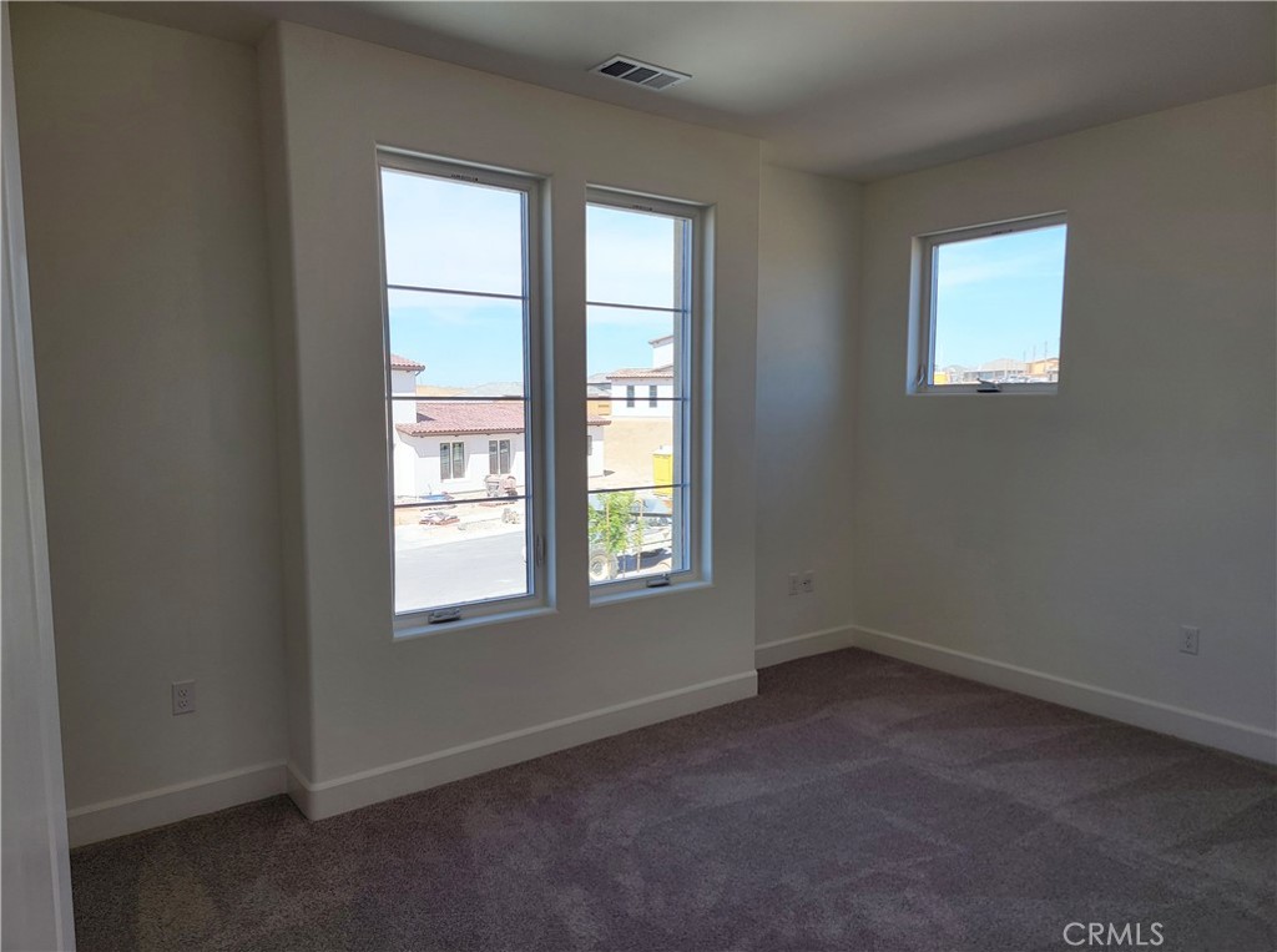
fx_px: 883
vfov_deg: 56.6
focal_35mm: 24
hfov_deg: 71.7
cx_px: 638
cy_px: 476
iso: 16
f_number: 1.8
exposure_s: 1/134
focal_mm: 6.7
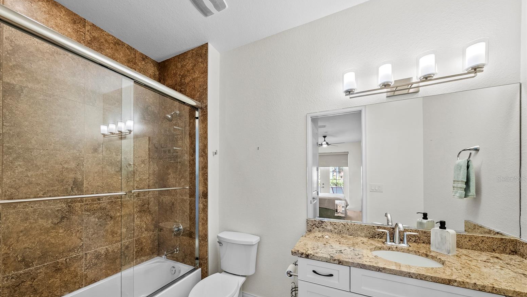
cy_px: 179
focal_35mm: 13
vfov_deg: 77.5
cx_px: 255
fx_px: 182
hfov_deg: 110.8
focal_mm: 12
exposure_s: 1/6
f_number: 8
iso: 640
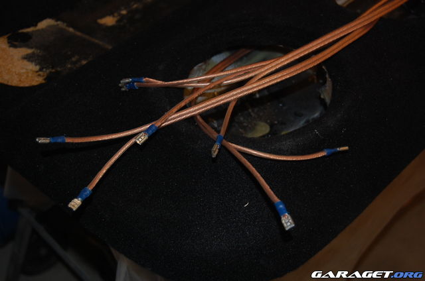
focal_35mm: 57
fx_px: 672
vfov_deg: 23.7
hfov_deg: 35.1
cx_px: 212
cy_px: 140
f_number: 4.8
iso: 400
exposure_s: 1/60
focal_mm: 38
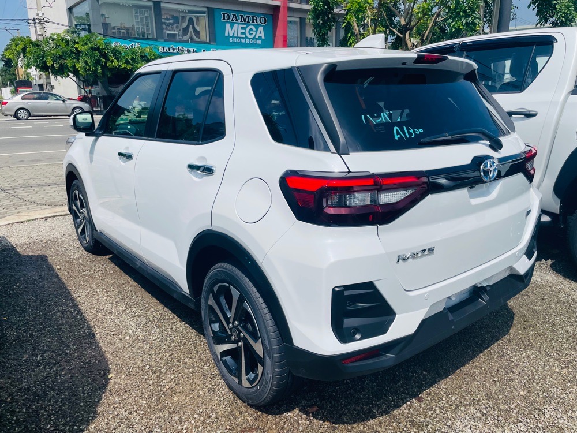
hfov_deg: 67.3
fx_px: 433
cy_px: 216
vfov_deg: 53.1
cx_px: 288
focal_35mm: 26
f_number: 1.6
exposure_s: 1/5814
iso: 32
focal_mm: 4.2
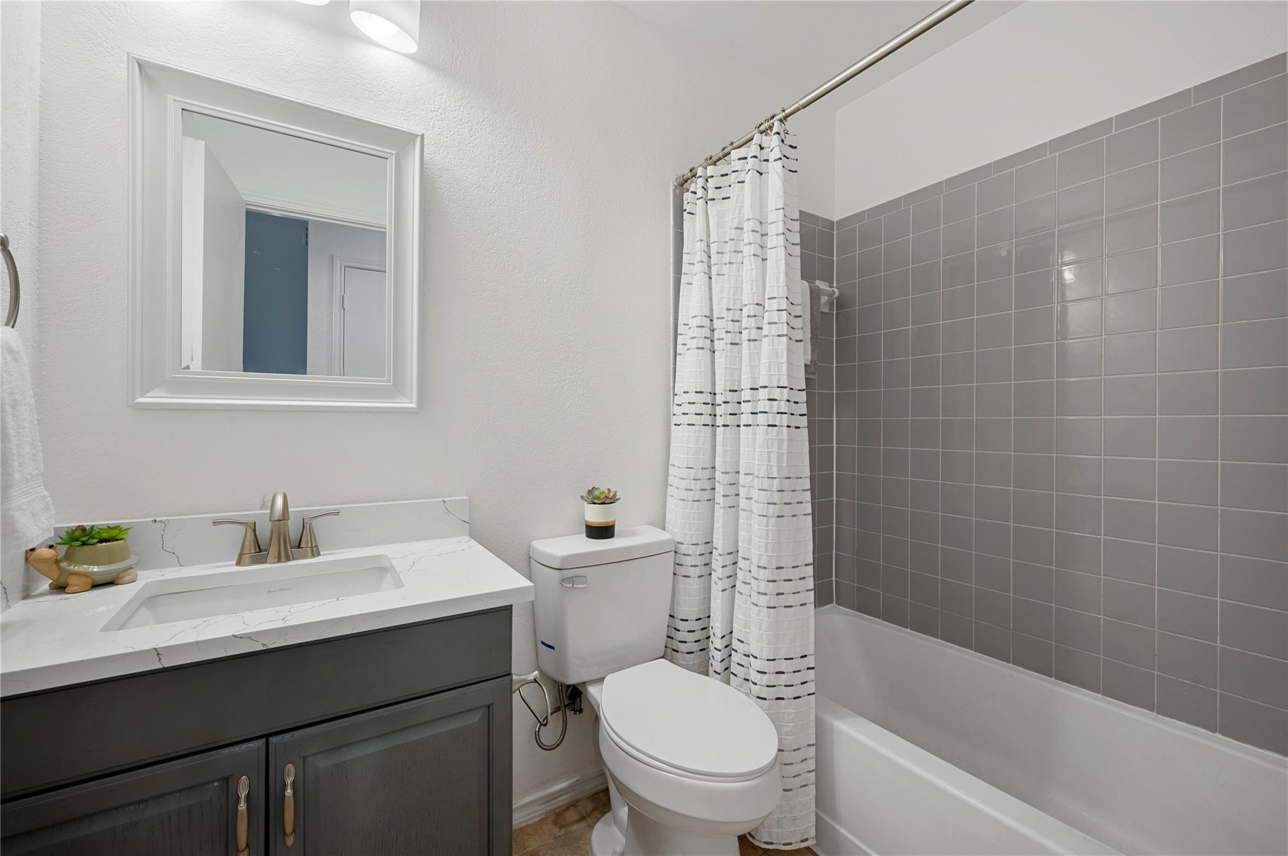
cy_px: 428
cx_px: 644
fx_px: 536
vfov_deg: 77.2
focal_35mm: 15
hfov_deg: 100.4
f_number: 8
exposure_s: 1/5
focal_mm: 15
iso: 100
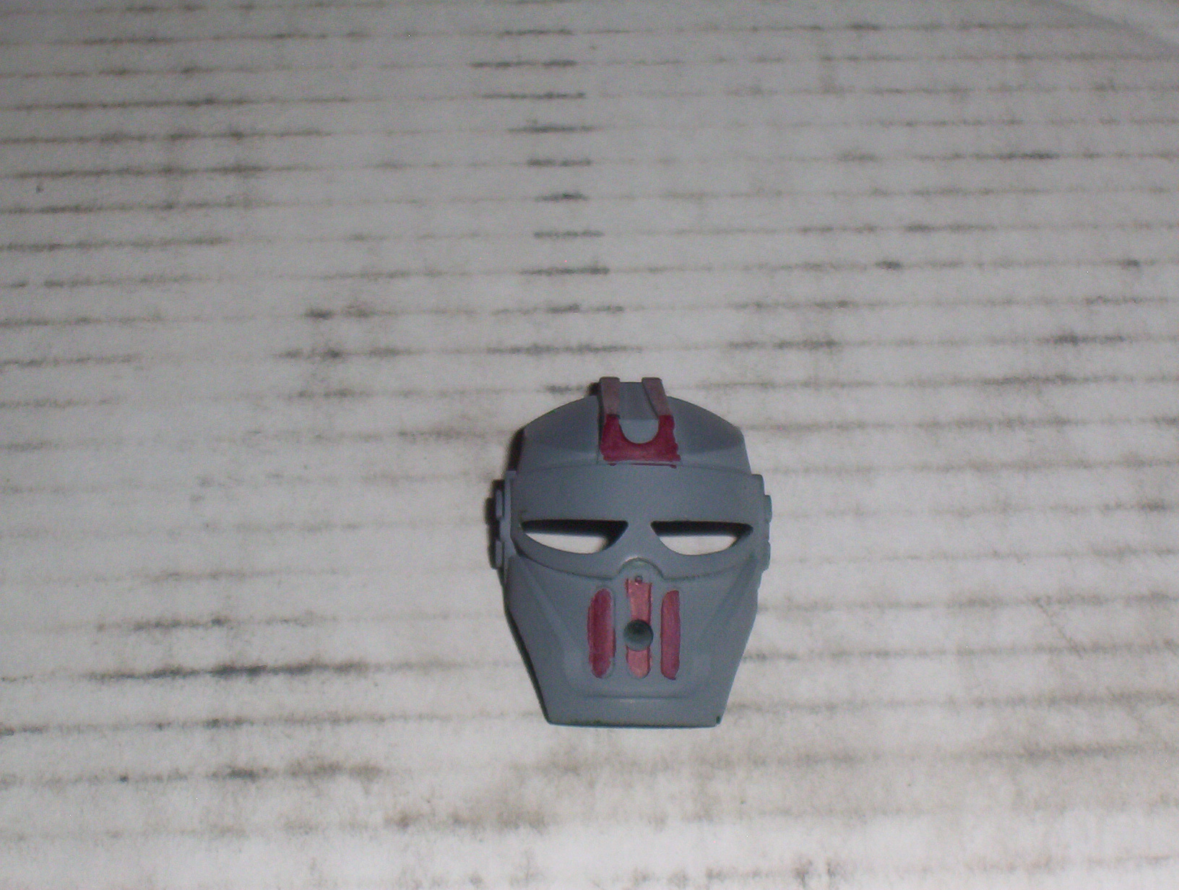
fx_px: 3687
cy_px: 445
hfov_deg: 18.2
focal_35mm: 108
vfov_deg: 13.8
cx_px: 590
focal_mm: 16.61
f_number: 4.72
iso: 140
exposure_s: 1/90
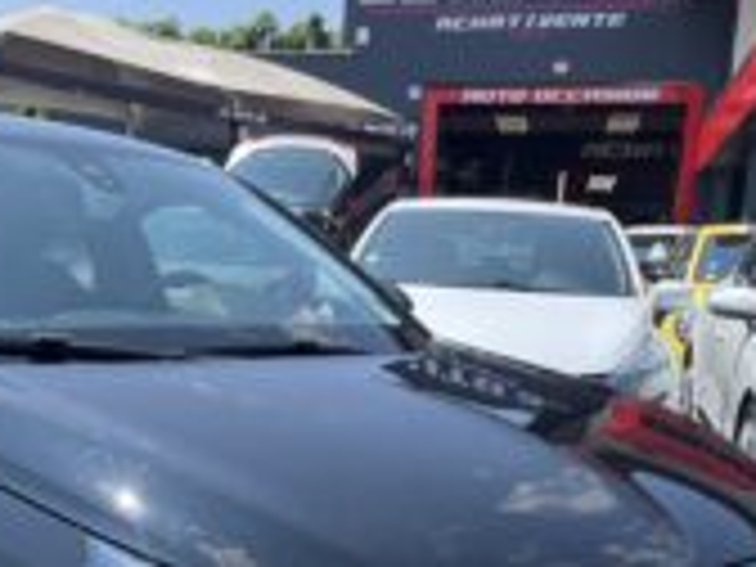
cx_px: 200
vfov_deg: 24.2
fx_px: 1267
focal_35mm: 58
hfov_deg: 32.7
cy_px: 551
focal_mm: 5.1
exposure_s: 1/1517
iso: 50
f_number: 1.6
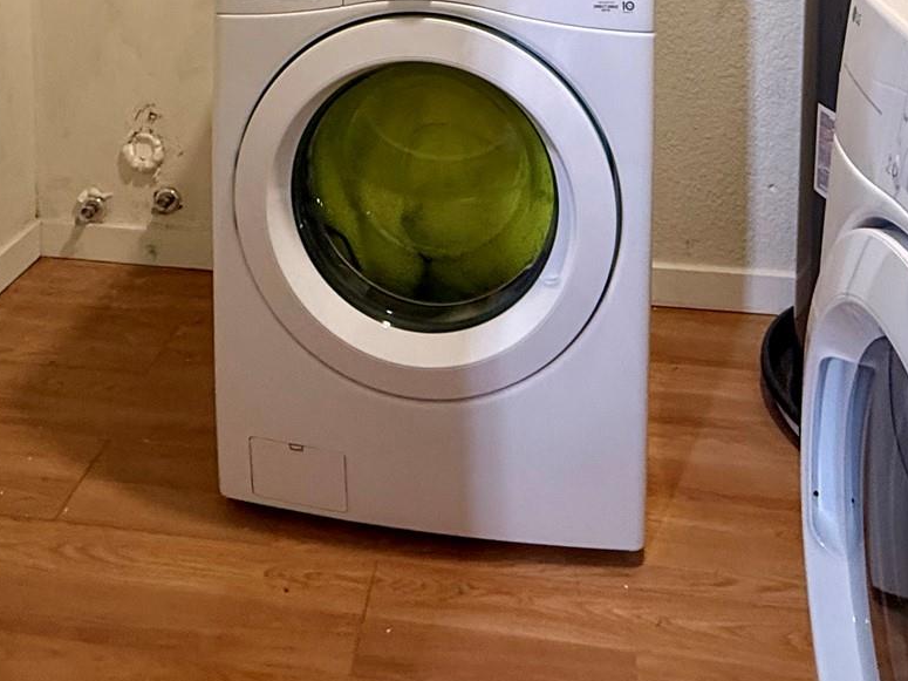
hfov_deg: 50.1
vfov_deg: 31.7
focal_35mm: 37
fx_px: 970
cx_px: 432
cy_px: -155
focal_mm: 2.22
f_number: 2.2
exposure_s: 1/60
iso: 250
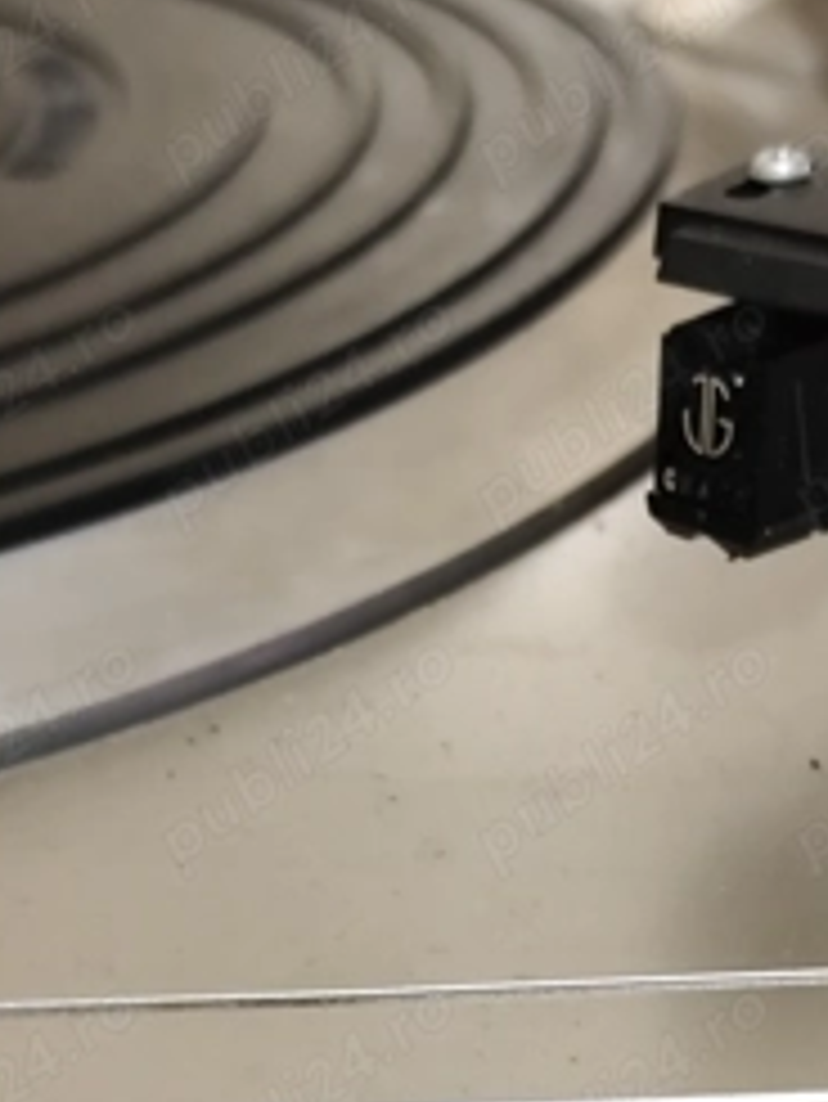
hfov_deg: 19.6
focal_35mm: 75
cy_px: 828
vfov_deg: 25.7
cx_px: 464
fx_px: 2390
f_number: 1.65
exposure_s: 1/20
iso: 2500
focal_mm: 6.19
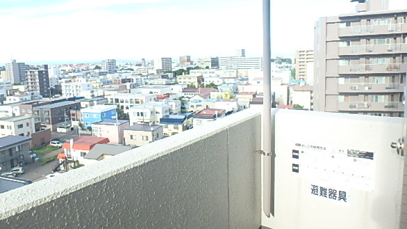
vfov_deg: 45.9
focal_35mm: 25
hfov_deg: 74.0
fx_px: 270
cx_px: 195
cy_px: 102
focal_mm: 3.7
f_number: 3.5
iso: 125
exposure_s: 1/320
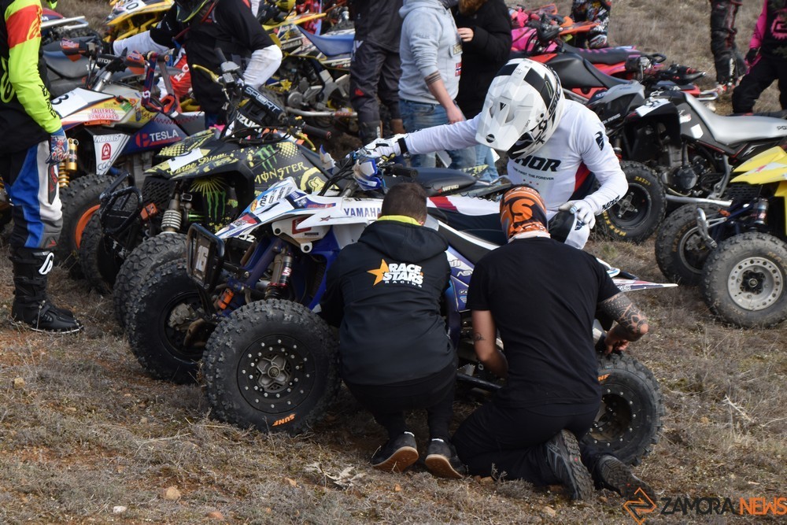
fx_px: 2624
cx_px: 394
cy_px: 262
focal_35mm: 120
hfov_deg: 17.1
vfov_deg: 11.4
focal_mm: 80
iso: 280
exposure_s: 1/250
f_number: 8
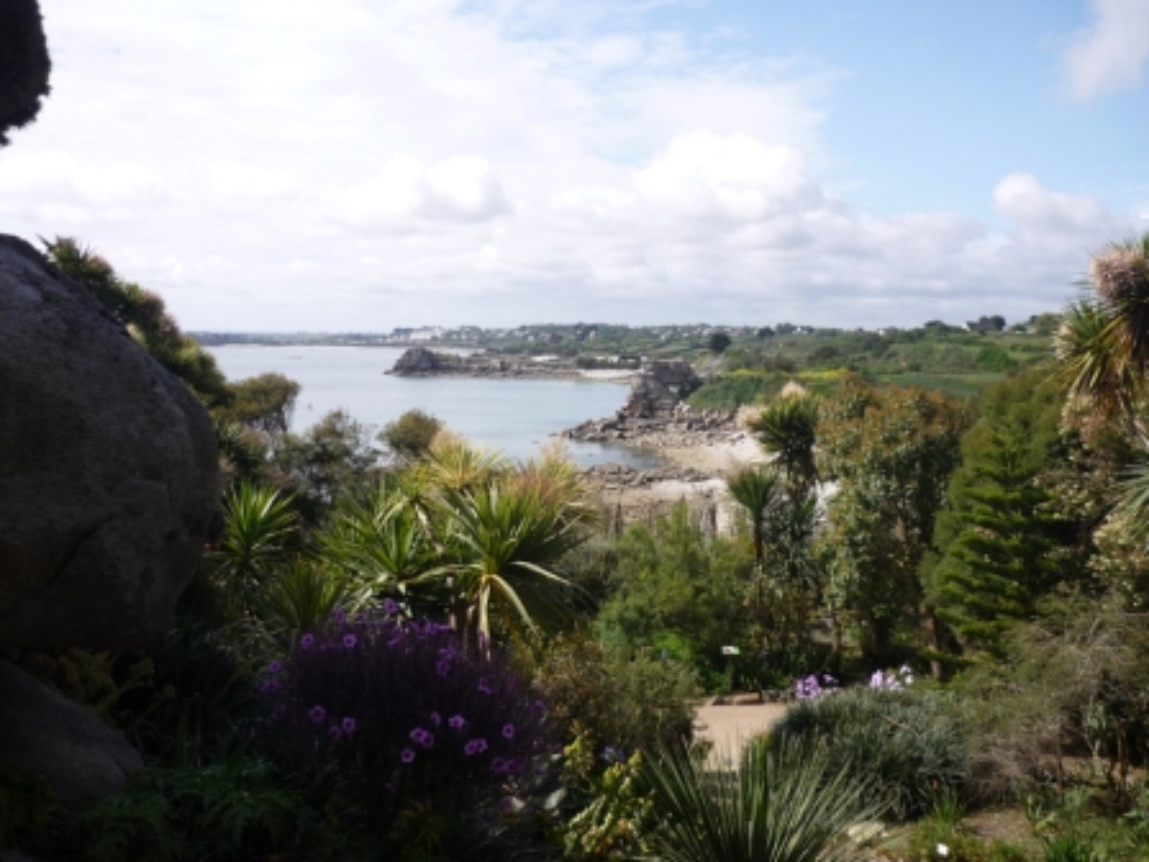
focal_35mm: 33
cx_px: 574
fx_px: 1095
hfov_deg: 55.4
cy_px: 431
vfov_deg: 42.9
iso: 100
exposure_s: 1/160
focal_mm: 5.5
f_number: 8
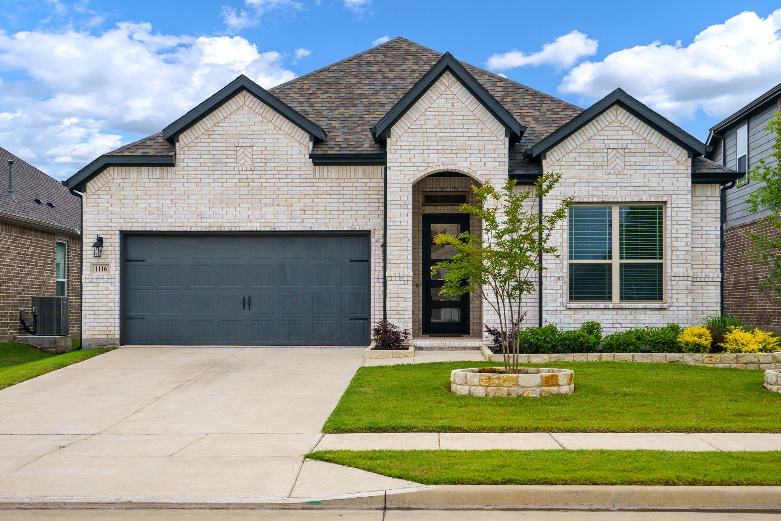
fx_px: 976
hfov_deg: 43.6
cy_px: 260
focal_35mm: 45
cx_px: 390
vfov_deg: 29.9
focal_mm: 30
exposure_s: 1/320
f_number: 8
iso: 250
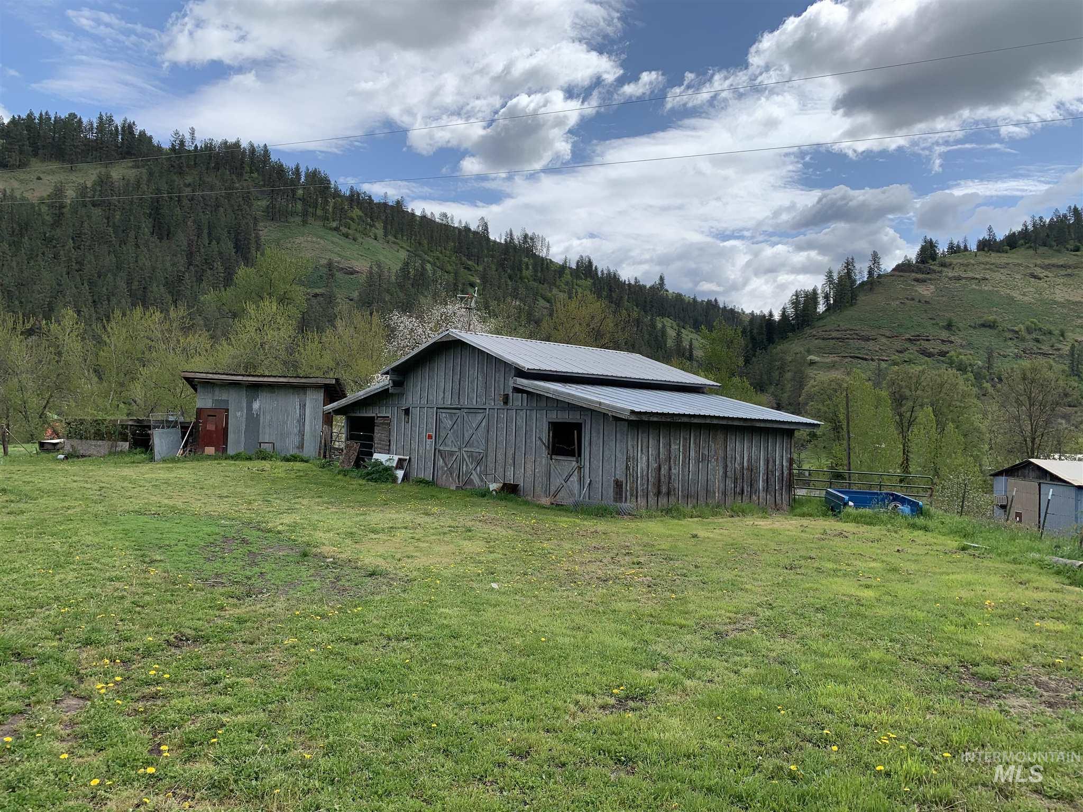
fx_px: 813
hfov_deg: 67.3
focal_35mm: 26
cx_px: 542
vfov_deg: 53.1
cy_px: 406
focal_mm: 4.25
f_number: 1.8
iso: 25
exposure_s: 1/2611
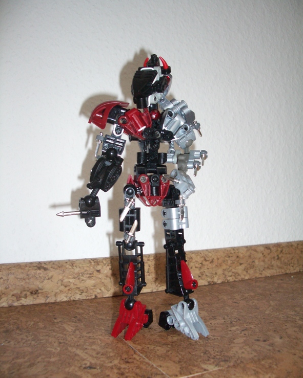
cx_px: 153
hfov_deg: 40.1
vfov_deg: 49.1
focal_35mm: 37
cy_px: 193
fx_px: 415
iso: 200
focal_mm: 5.8
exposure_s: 1/60
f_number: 2.6
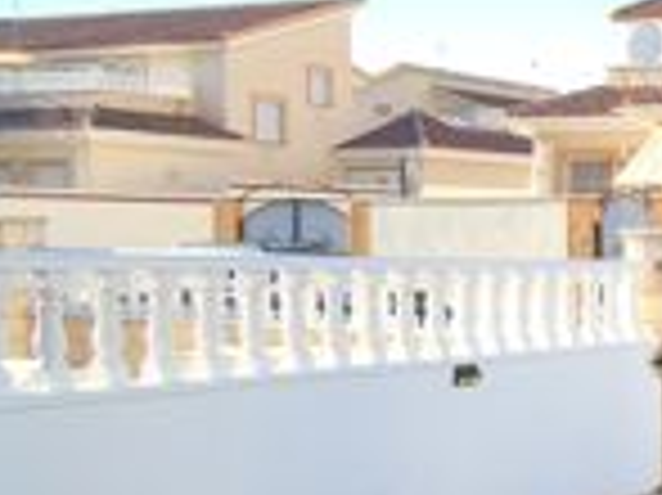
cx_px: 966
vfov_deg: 20.4
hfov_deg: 22.6
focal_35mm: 72
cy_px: 284
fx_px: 1376
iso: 50
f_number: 2.2
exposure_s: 1/297
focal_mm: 1.91
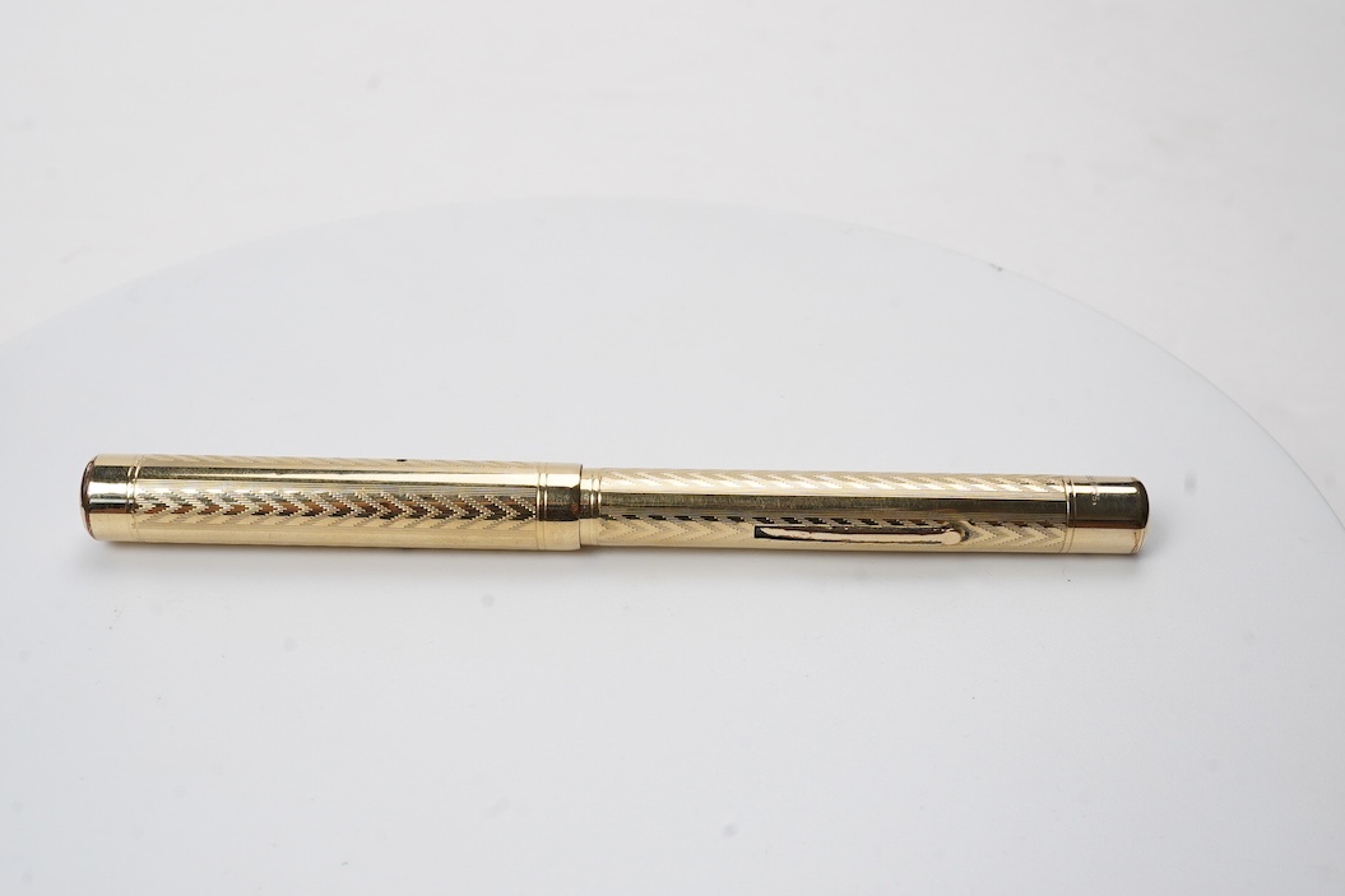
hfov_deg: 41.1
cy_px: 473
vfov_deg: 28.1
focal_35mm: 48
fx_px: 1793
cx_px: 680
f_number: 22
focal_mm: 30
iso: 500
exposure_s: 1/100
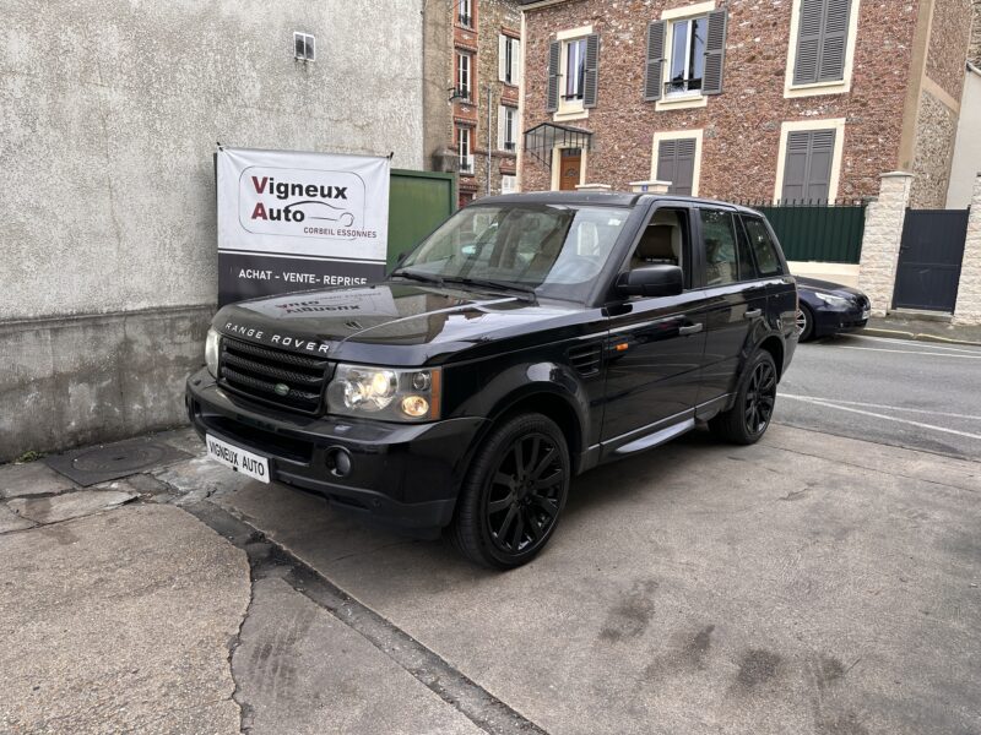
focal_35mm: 24
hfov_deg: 71.6
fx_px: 680
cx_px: 490
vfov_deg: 56.8
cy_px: 368
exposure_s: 1/208
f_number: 1.78
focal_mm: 6.86
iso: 64
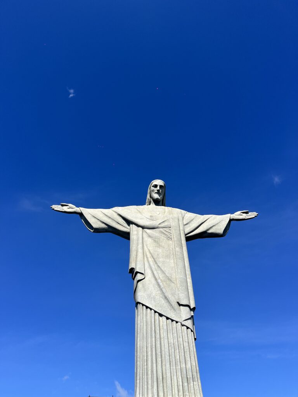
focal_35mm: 26
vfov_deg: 67.3
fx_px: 298
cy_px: 198
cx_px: 149
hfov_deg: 53.1
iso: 50
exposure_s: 1/3521
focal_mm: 5.1
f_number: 1.6
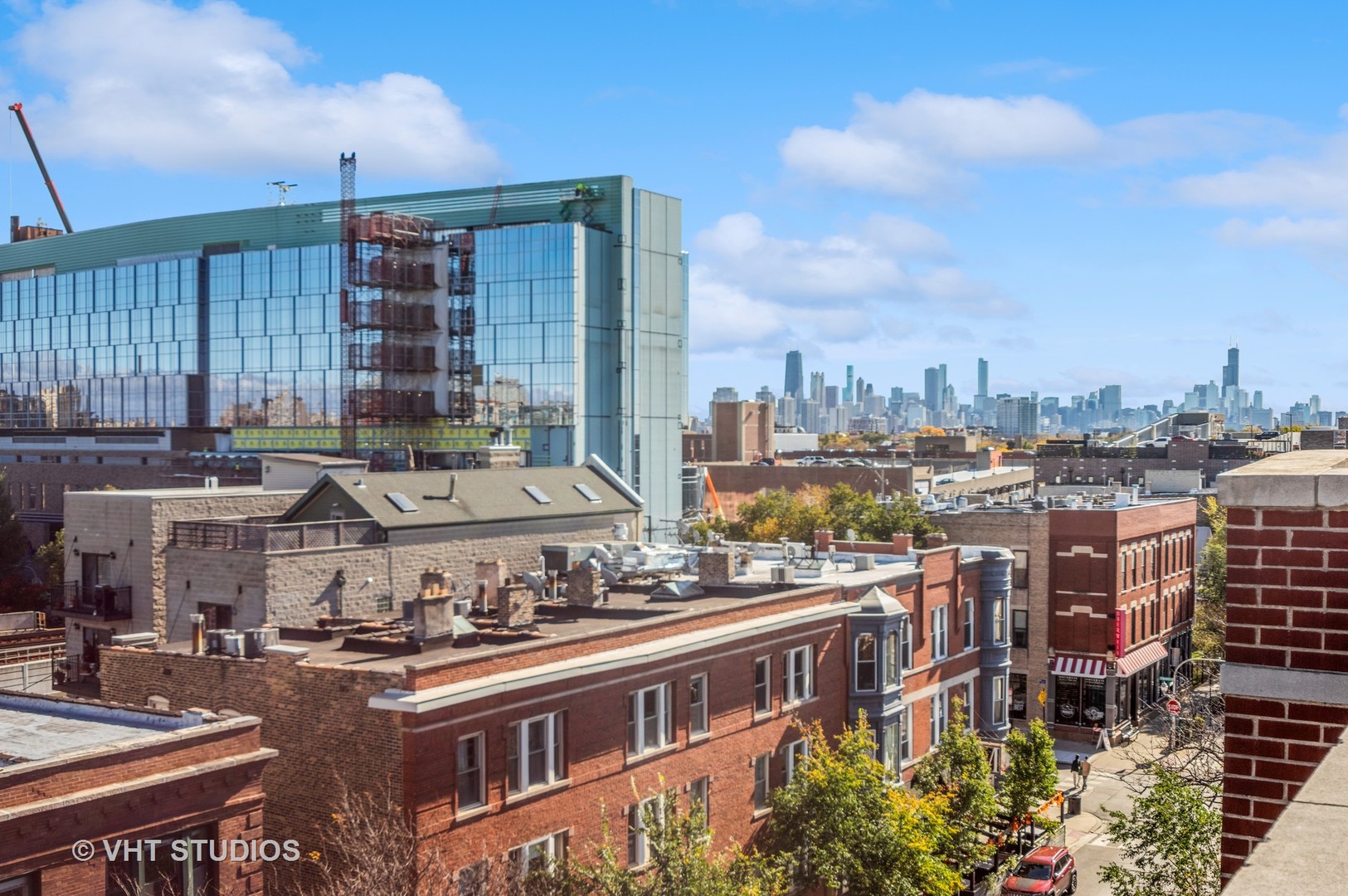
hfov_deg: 53.2
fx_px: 1347
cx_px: 674
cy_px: 448
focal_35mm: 36
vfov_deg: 36.8
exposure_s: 1/160
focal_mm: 24
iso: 100
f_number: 11
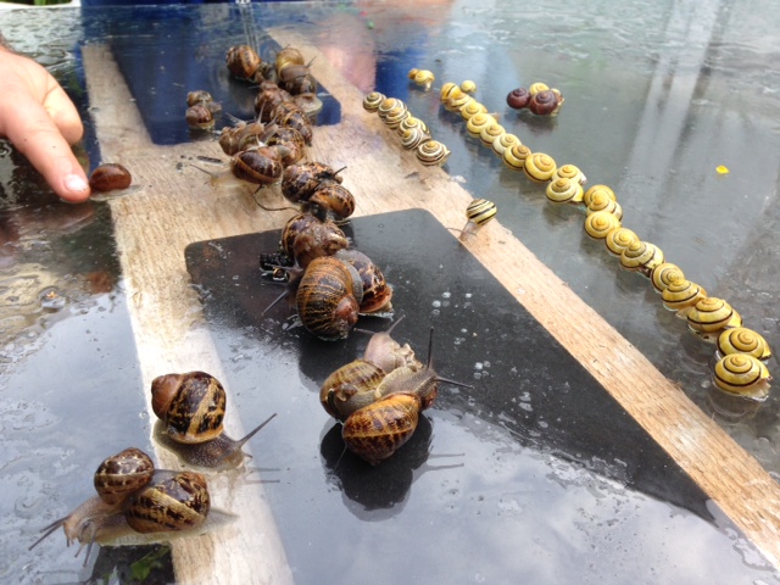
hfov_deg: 55.4
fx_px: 744
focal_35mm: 33
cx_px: 390
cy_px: 292
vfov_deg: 42.9
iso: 50
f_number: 2.4
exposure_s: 1/138
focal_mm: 4.12
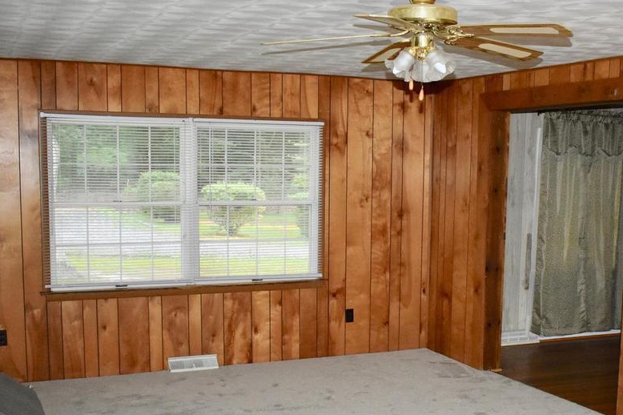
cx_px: 418
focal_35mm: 50
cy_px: 304
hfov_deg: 39.1
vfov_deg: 26.7
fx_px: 865
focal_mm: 18
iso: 1600
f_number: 3.5
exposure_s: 1/100
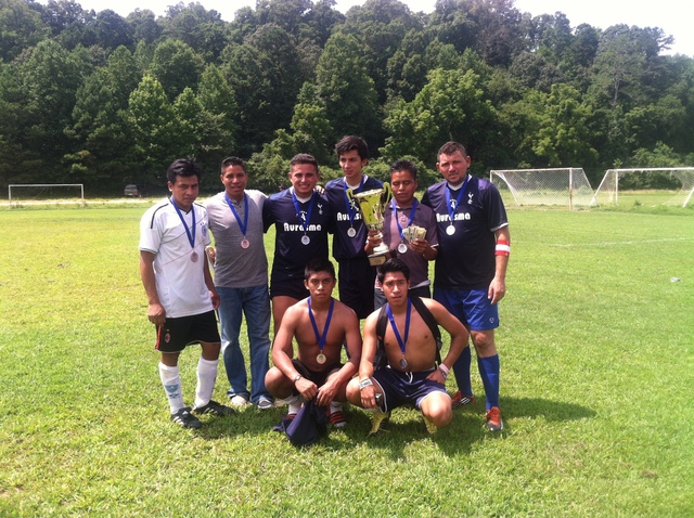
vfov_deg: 40.6
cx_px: 347
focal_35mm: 35
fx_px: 701
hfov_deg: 52.7
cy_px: 259
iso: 80
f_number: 2.8
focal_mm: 3.85
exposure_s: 1/500
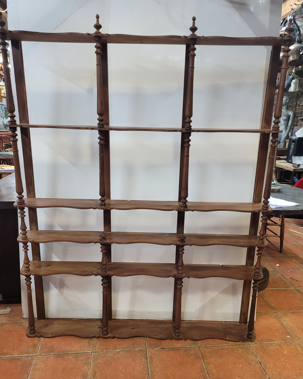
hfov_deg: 51.5
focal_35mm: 28
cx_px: 151
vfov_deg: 62.1
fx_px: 314
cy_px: 208
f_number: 1.8
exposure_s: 1/50
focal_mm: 5.4
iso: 400
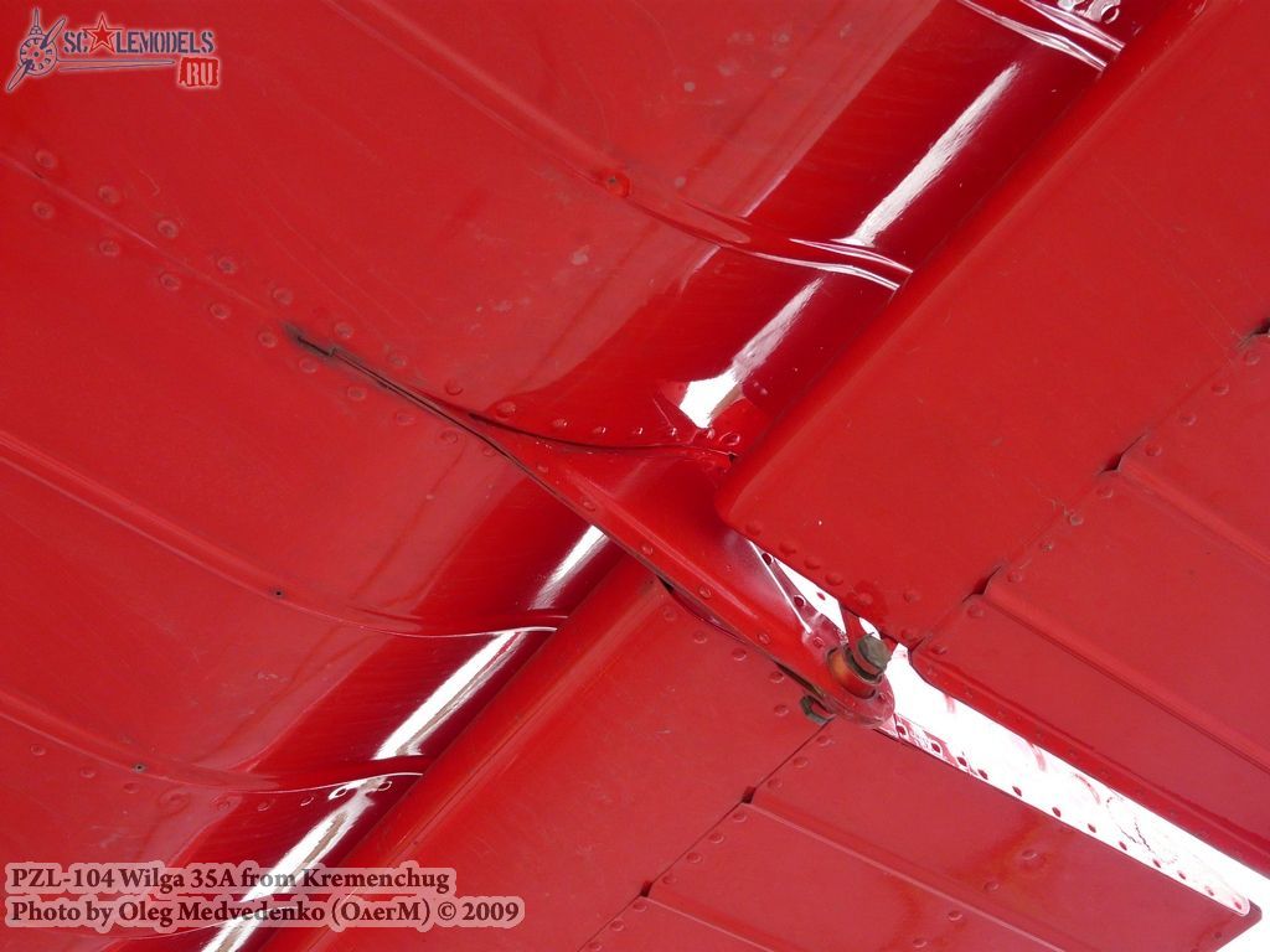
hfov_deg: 37.5
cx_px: 635
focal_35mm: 51
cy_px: 476
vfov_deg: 28.6
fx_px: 1871
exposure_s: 1/100
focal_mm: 8.3
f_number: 3.2
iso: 100
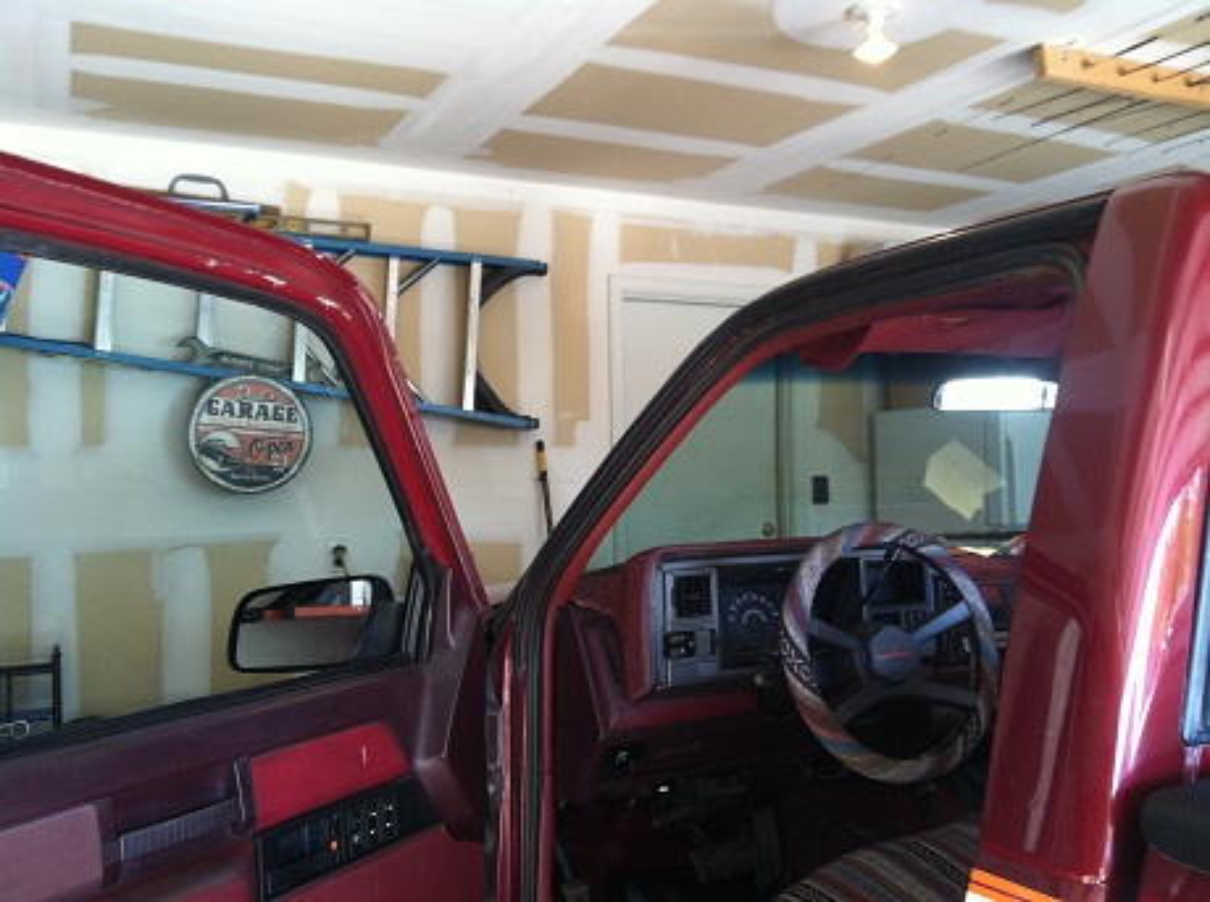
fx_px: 1221
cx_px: 605
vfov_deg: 40.6
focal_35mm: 35
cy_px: 451
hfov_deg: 52.7
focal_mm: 3.85
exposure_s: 1/17
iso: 80
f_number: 2.8
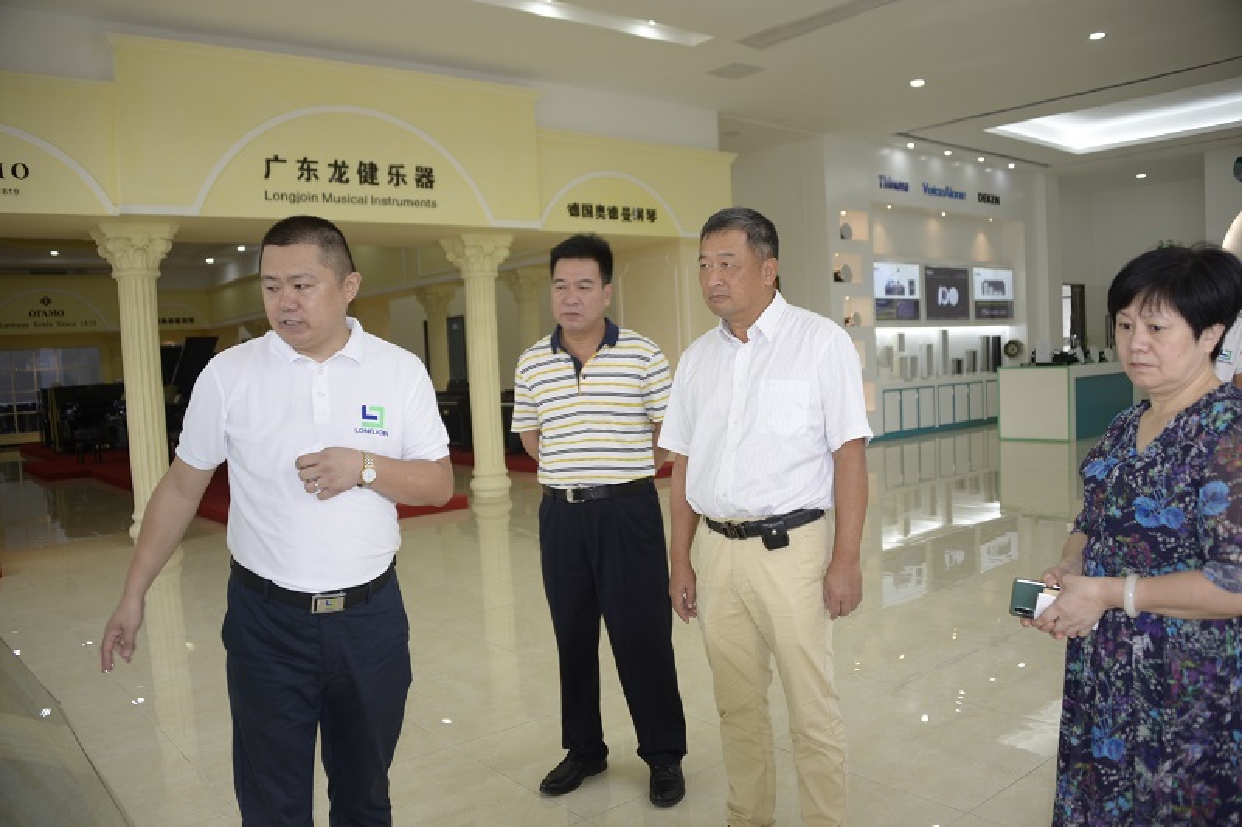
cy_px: 414
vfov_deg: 46.4
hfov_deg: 65.5
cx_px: 621
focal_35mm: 28
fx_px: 966
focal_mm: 28
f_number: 3.5
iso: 110
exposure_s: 1/30
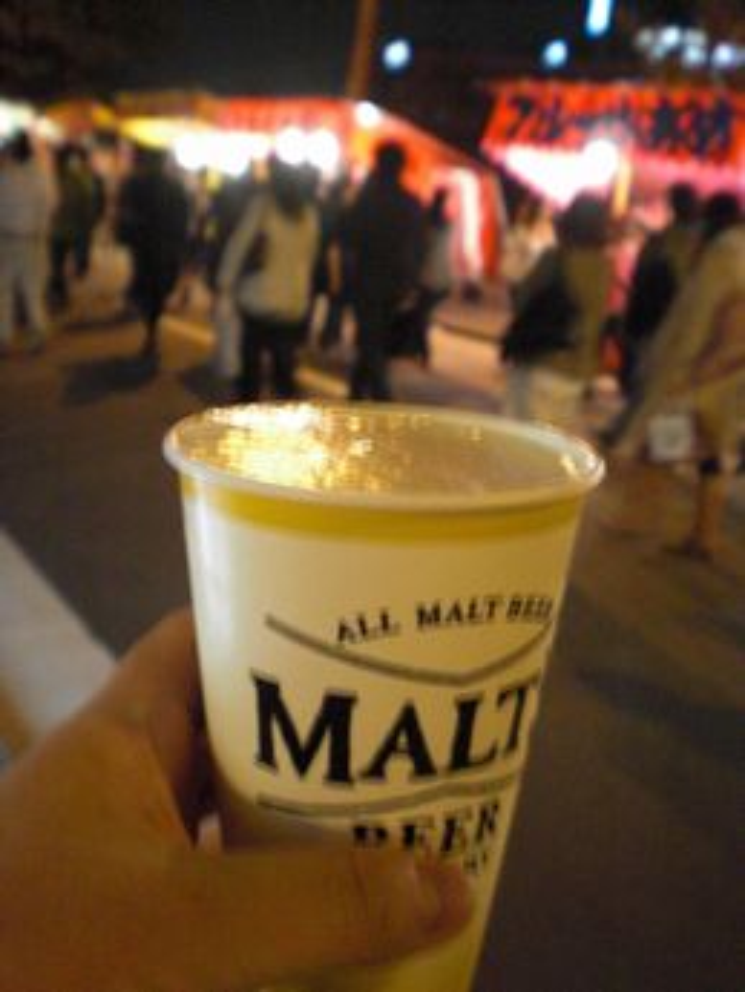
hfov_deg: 37.7
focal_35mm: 38
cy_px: 496
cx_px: 372
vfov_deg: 49.0
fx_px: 1090
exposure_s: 1/13
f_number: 3.1
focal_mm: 6.3
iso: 800
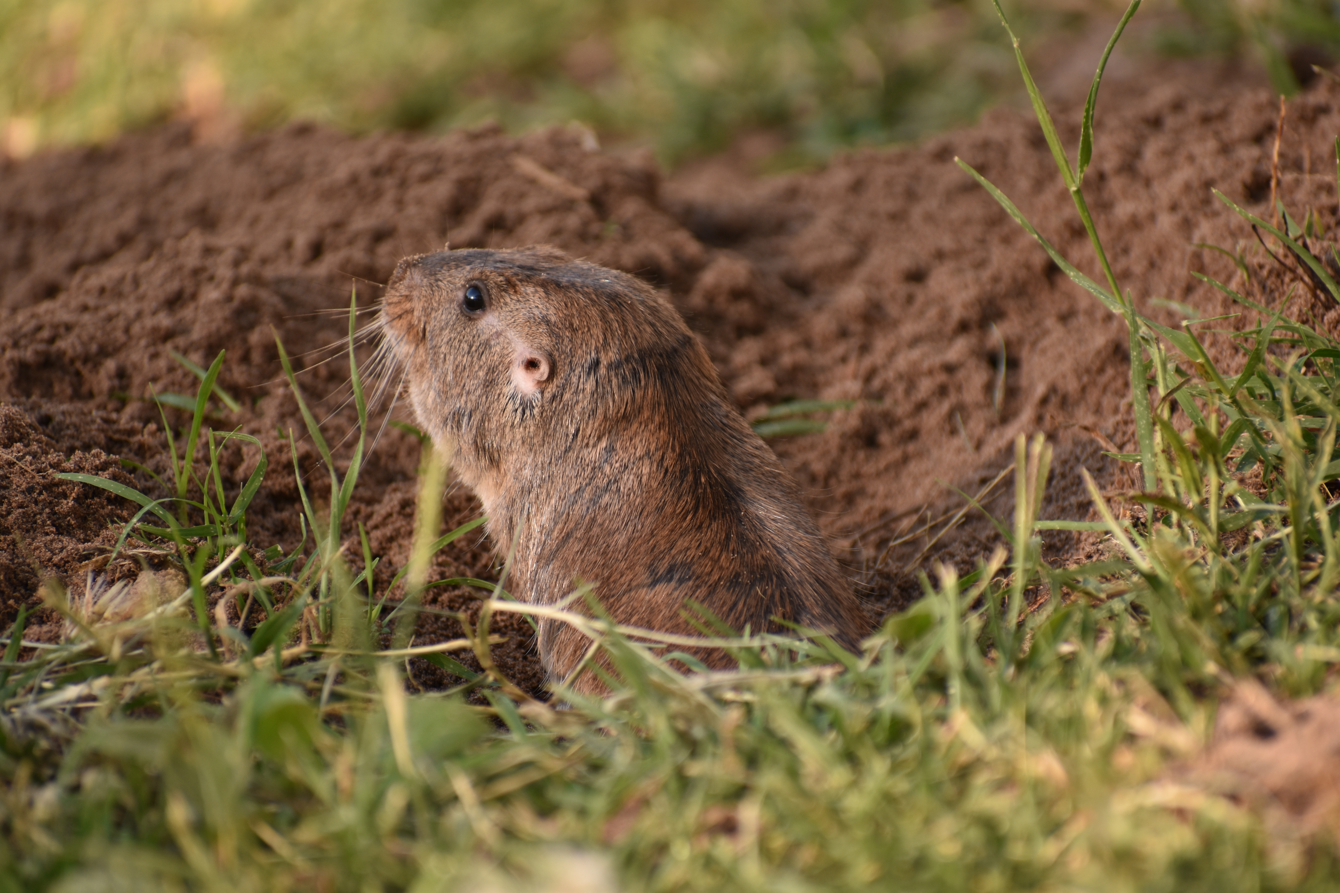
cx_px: 670
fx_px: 16749
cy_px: 446
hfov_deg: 4.6
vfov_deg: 3.1
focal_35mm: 450
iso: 200
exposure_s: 1/100
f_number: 6.3
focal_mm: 300
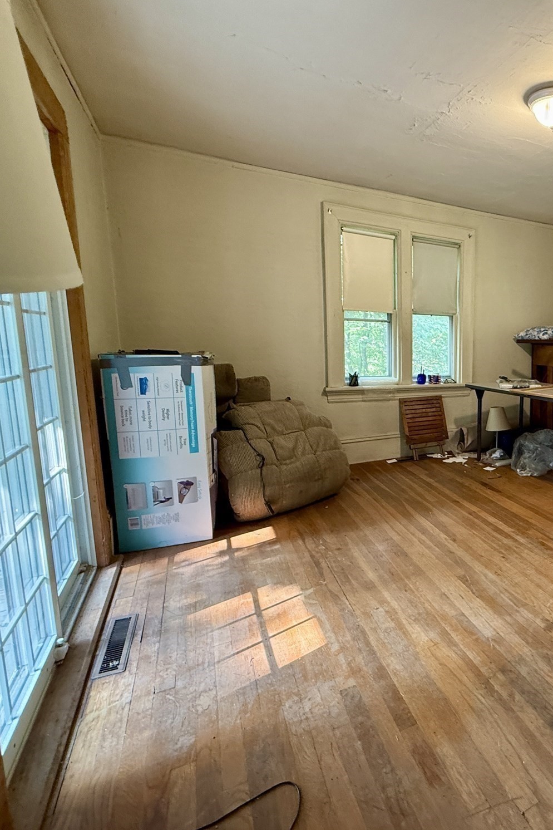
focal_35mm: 20
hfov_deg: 54.6
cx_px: 490
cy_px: 406
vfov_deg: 84.0
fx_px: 461
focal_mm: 2.22
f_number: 2.2
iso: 250
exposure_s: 1/60
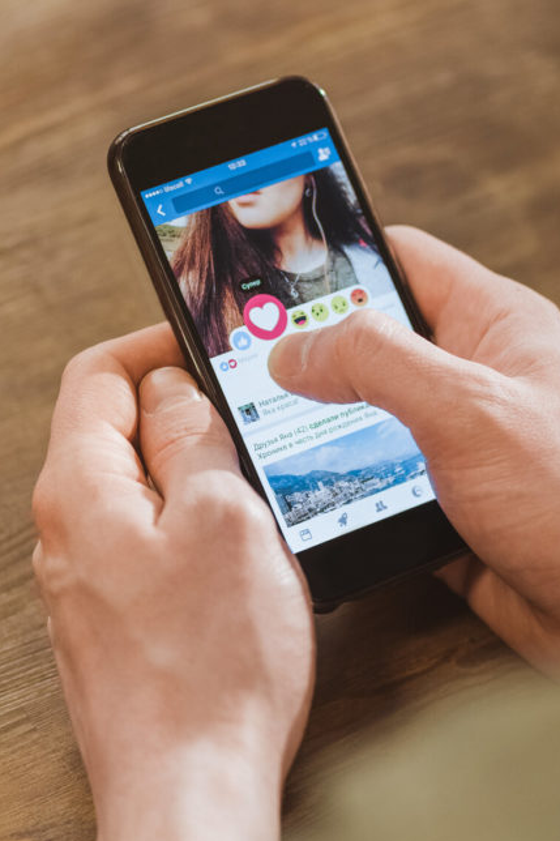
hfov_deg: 8.2
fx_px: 3898
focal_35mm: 167
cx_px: 444
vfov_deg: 12.3
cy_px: 355
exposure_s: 1/125
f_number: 4.5
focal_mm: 105
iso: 250
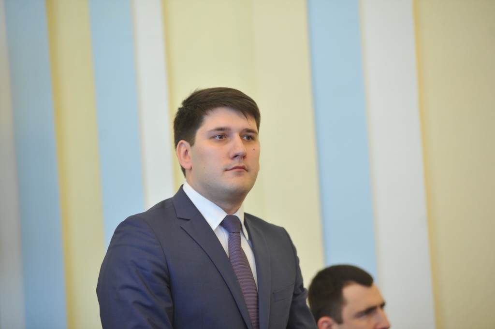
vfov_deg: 10.1
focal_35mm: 135
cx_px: 248
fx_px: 1855
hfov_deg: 15.2
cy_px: 164
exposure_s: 1/200
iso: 1250
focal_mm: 135
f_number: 3.2
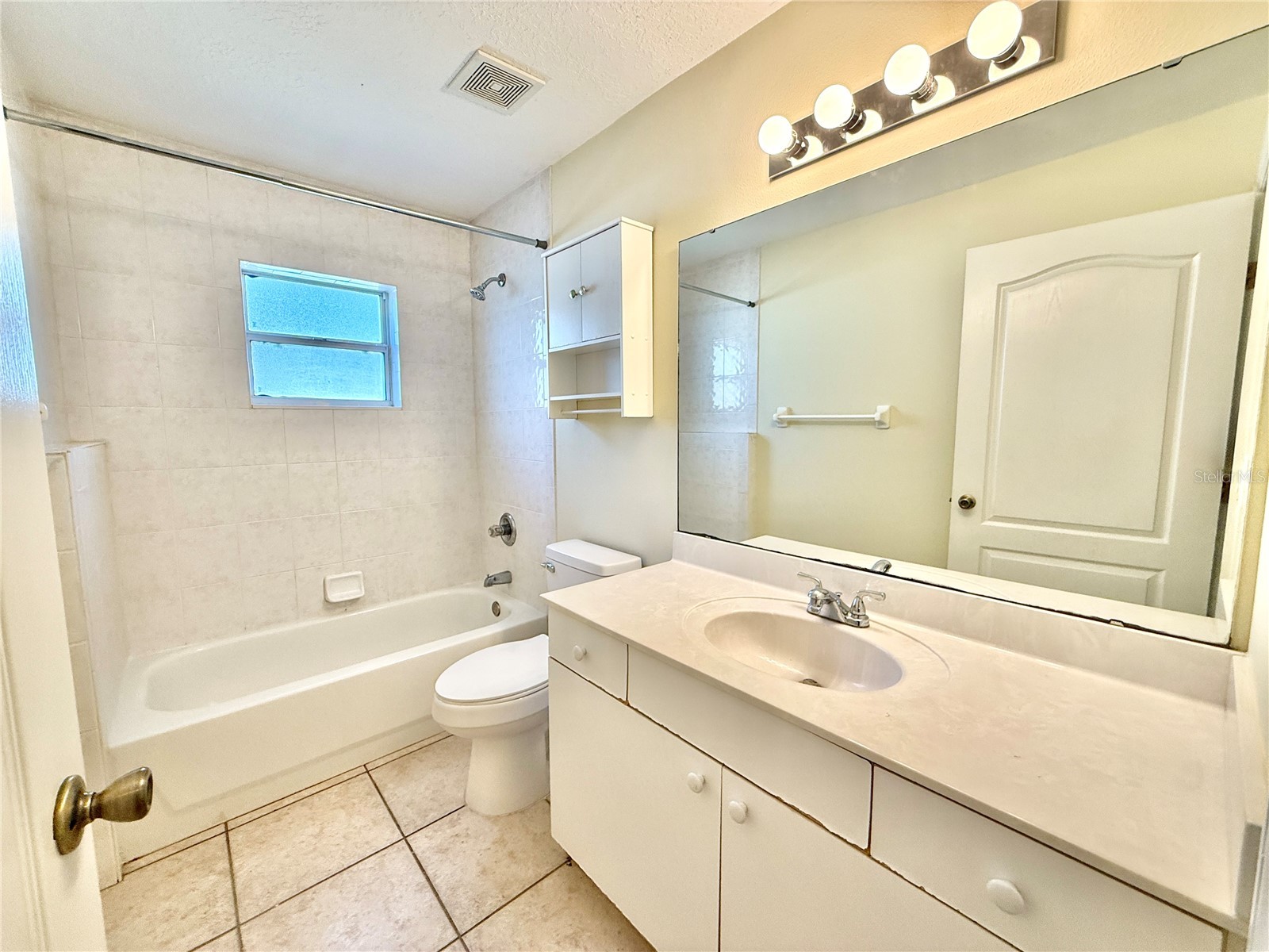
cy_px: 476
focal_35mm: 14
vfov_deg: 85.7
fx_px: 513
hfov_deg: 102.1
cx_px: 634
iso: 160
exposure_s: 1/120
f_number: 2.2
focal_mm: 2.22
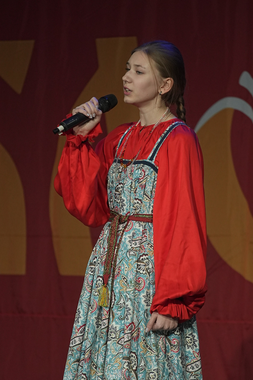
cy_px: 190
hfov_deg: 5.0
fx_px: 2909
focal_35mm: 276
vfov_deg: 7.5
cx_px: 126
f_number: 4
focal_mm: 184
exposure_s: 1/400
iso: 2000
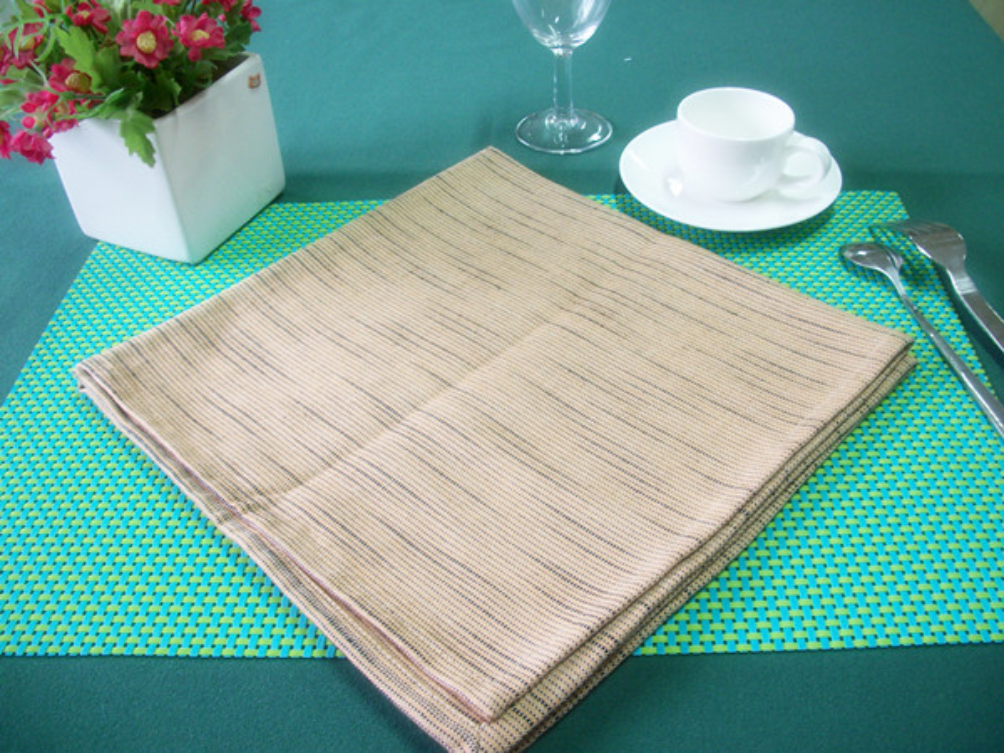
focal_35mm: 35
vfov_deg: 40.7
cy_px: 376
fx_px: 1015
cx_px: 502
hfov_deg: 52.6
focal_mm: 6.3
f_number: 3.1
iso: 160
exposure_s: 1/10
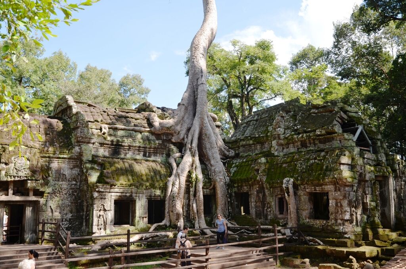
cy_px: 134
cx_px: 203
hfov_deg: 57.3
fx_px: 371
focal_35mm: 33
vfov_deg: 39.8
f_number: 5.6
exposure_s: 1/200
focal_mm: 22
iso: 100
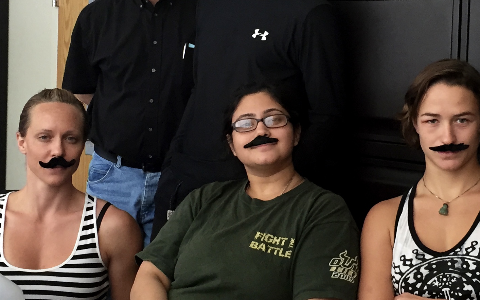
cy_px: 109
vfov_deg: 18.3
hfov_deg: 28.8
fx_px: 929
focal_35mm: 71
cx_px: 308
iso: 100
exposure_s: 1/30
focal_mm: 4.15
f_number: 2.2
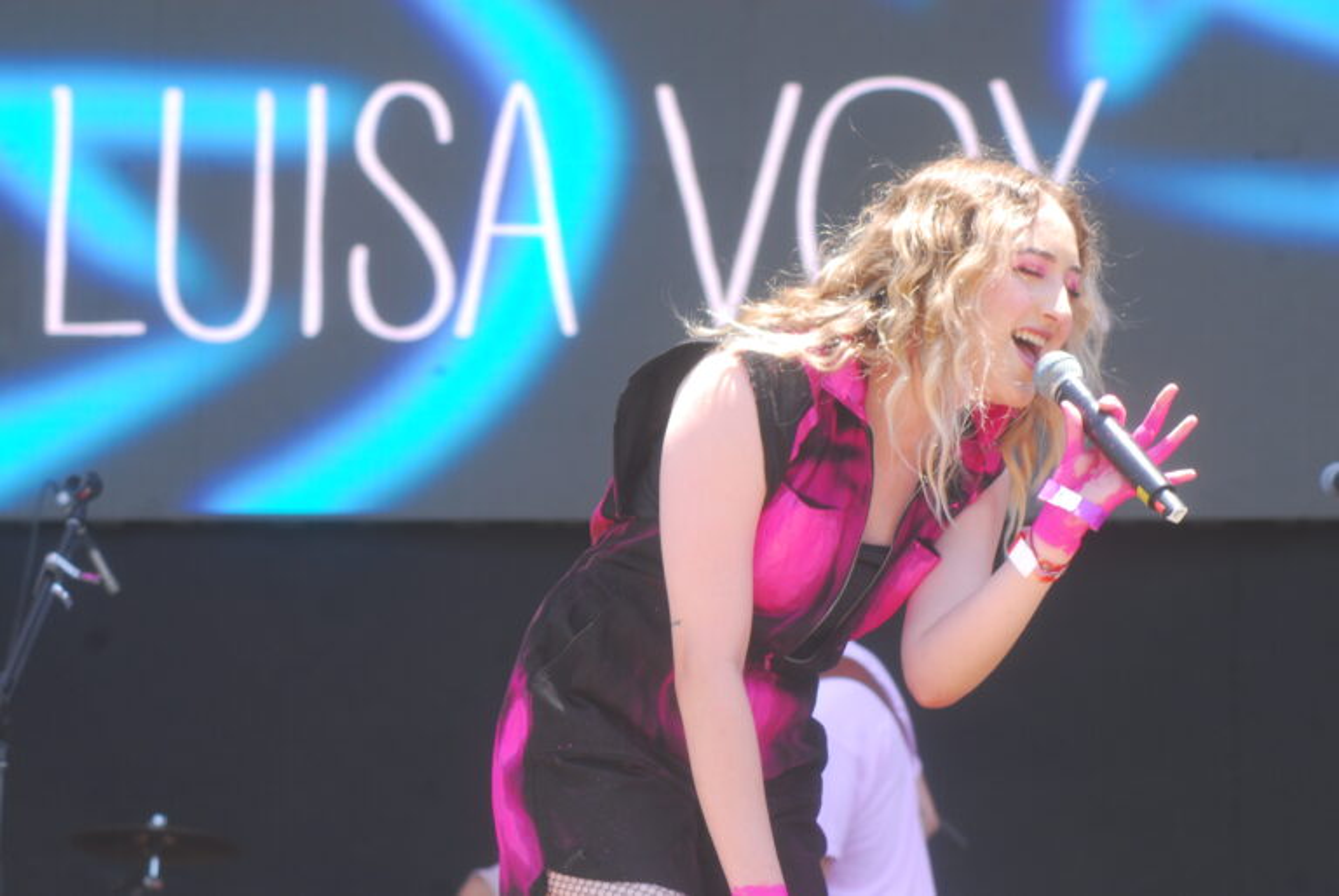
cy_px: 448
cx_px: 670
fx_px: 5306
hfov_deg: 14.4
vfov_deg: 9.7
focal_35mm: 142
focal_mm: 95
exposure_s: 1/100
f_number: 7.1
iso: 200
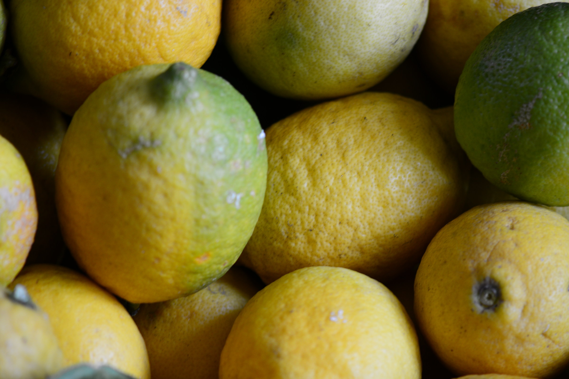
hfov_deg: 9.8
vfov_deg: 6.5
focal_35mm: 210
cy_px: 190
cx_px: 284
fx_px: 3319
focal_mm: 210
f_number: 6
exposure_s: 1/13
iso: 640
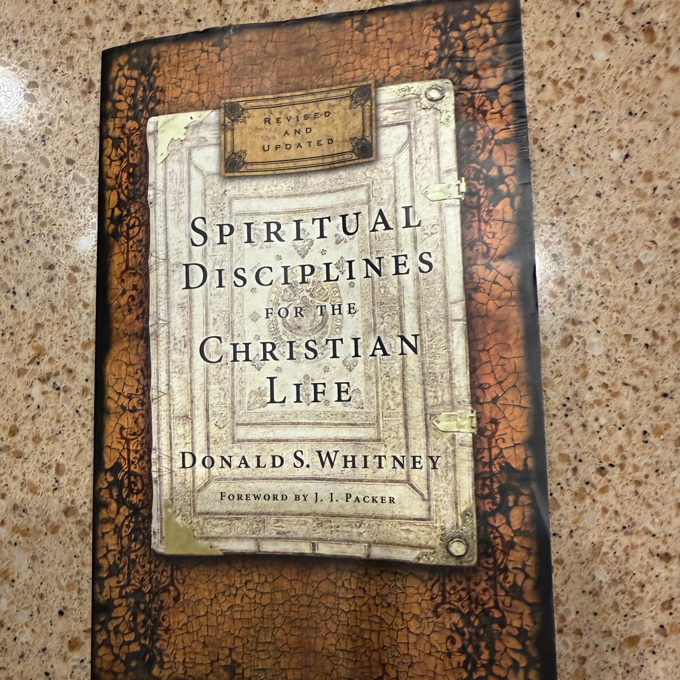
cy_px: 373
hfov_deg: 55.6
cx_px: 337
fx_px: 645
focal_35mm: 29
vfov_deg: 55.5
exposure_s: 1/60
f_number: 2.2
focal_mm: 2.22
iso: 250
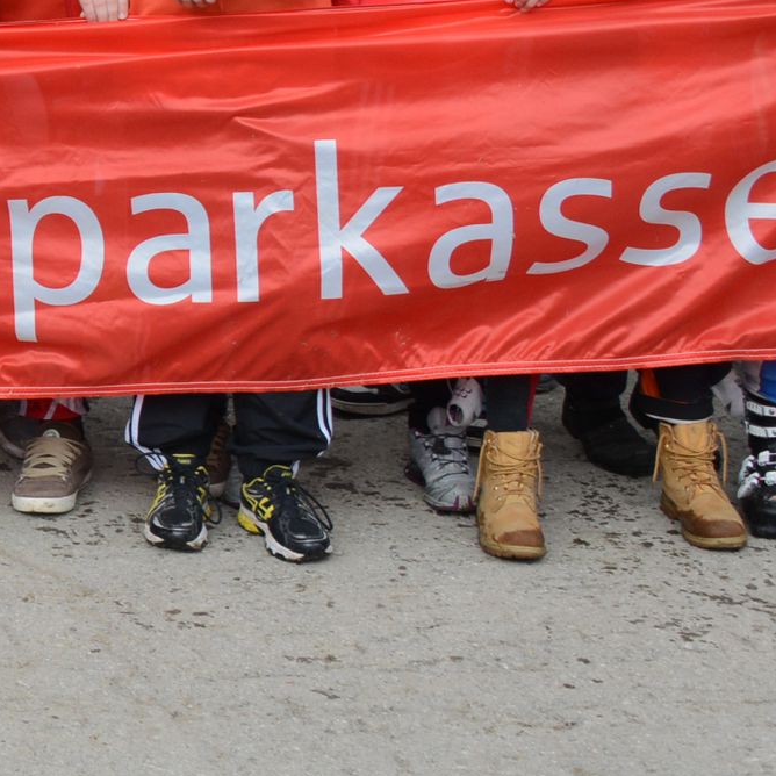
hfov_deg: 14.0
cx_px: -680
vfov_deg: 15.4
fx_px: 2764
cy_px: -155
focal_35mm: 109
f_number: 9
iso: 400
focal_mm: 28
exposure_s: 1/320
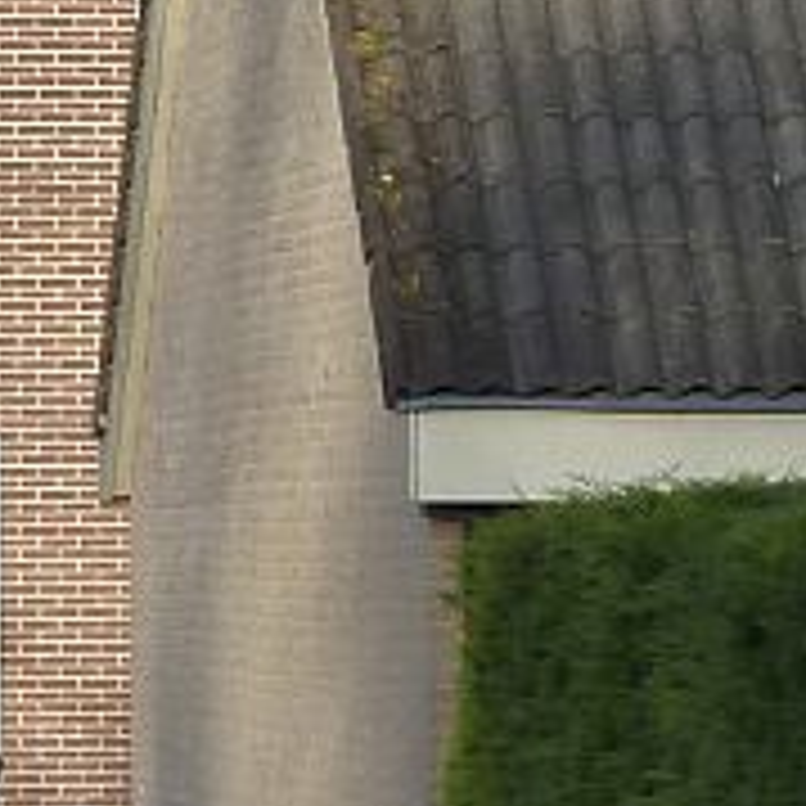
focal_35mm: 486
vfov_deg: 3.6
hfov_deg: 3.6
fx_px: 12803
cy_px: 446
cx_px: -824
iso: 125
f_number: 4.3
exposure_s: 1/250
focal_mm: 15.8
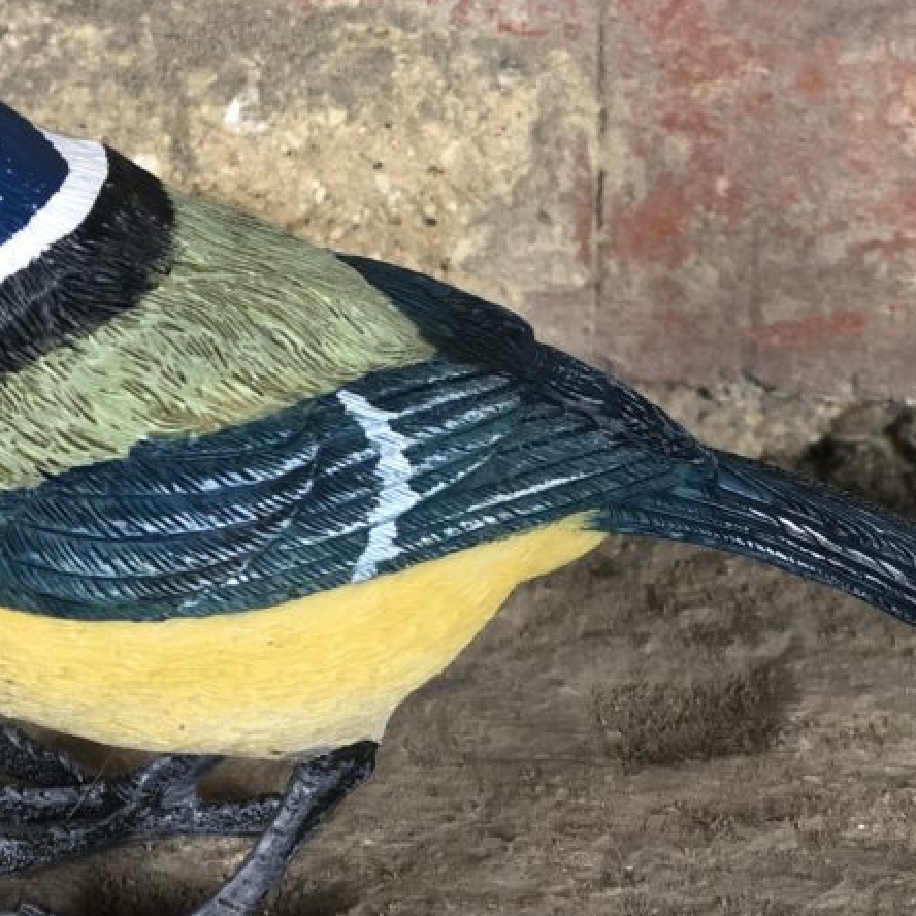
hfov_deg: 16.4
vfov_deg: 16.1
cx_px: 270
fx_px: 3173
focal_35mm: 106
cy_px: 6
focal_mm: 6
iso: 80
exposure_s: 1/50
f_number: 2.4
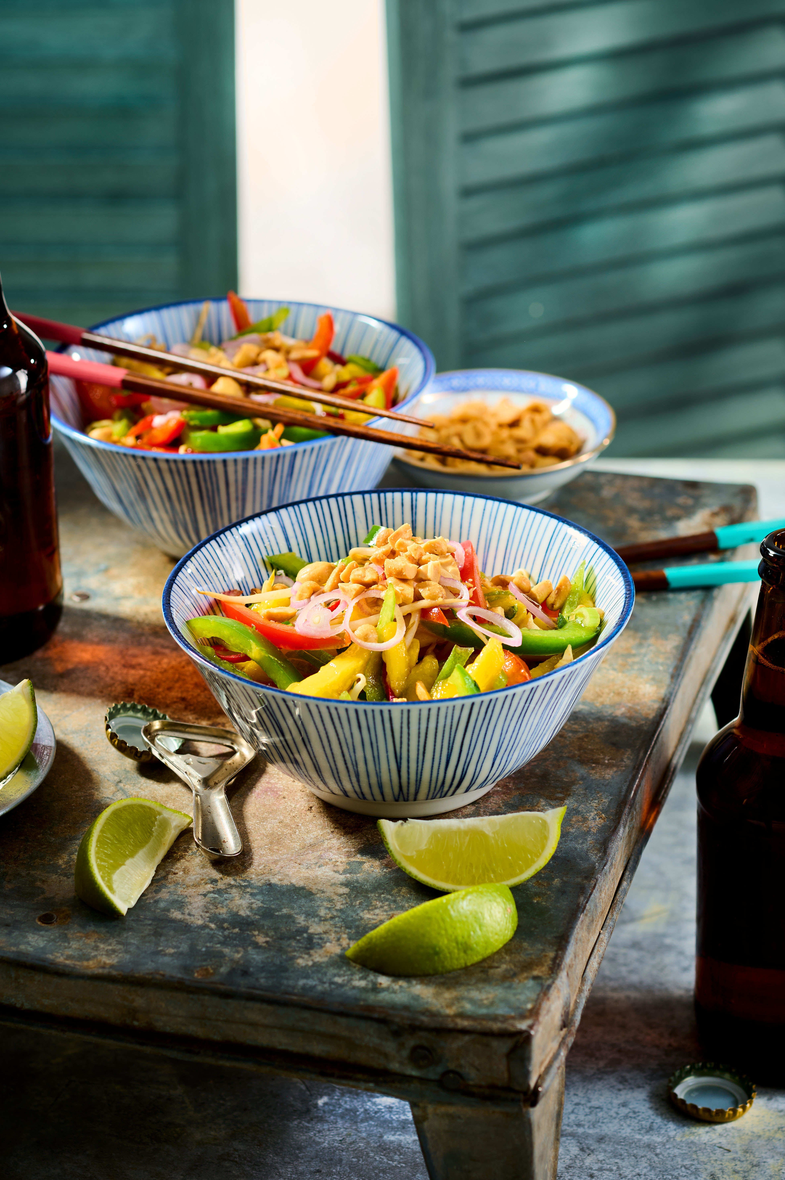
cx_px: 392
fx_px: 2784
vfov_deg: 23.9
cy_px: 590
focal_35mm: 85
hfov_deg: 16.1
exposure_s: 1/200
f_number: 7.1
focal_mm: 85
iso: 100
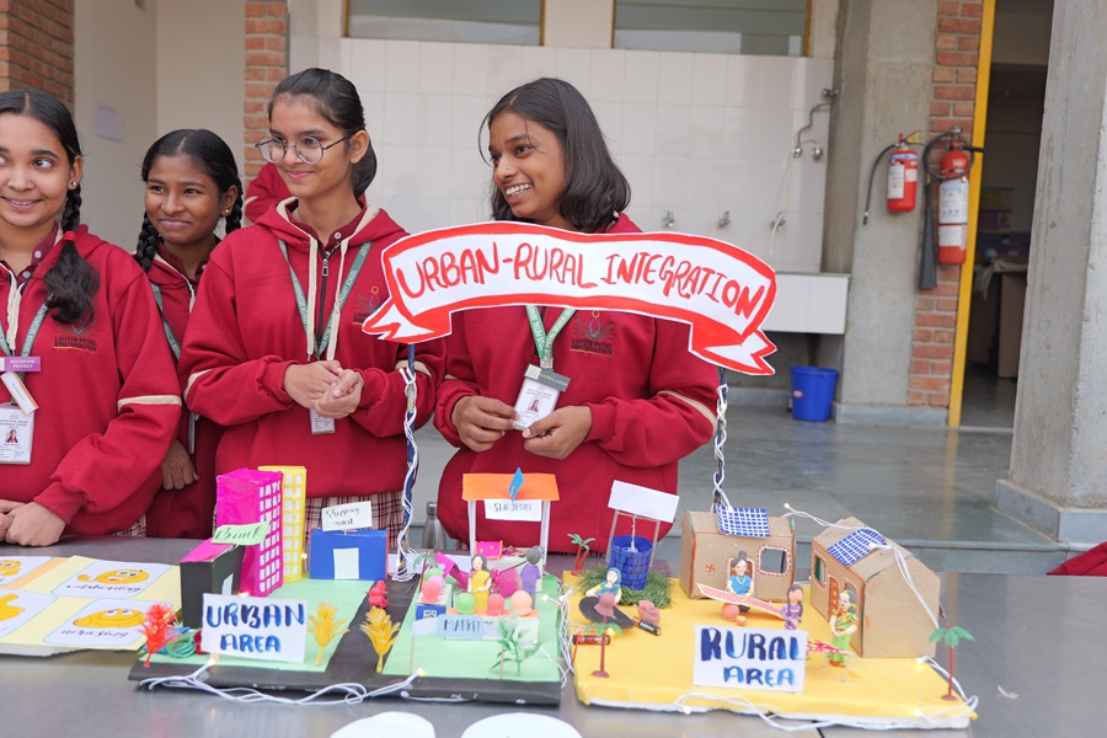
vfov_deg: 45.0
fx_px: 892
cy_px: 369
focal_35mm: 29
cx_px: 554
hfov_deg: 63.7
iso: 100
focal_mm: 29
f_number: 4
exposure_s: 1/125
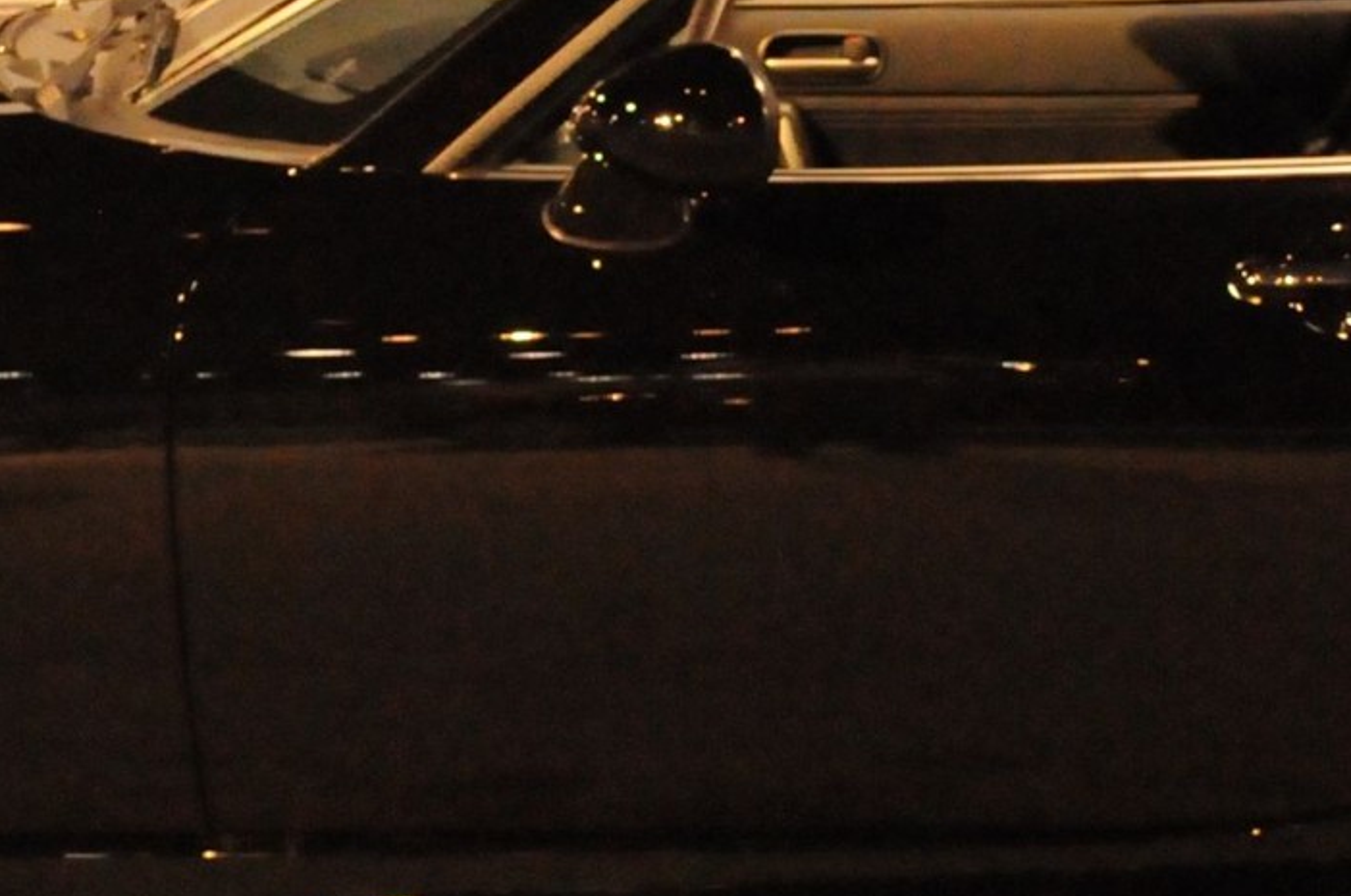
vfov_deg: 7.5
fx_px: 6819
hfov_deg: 11.3
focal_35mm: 182
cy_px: 413
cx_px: 956
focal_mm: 34
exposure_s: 1/160
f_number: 5
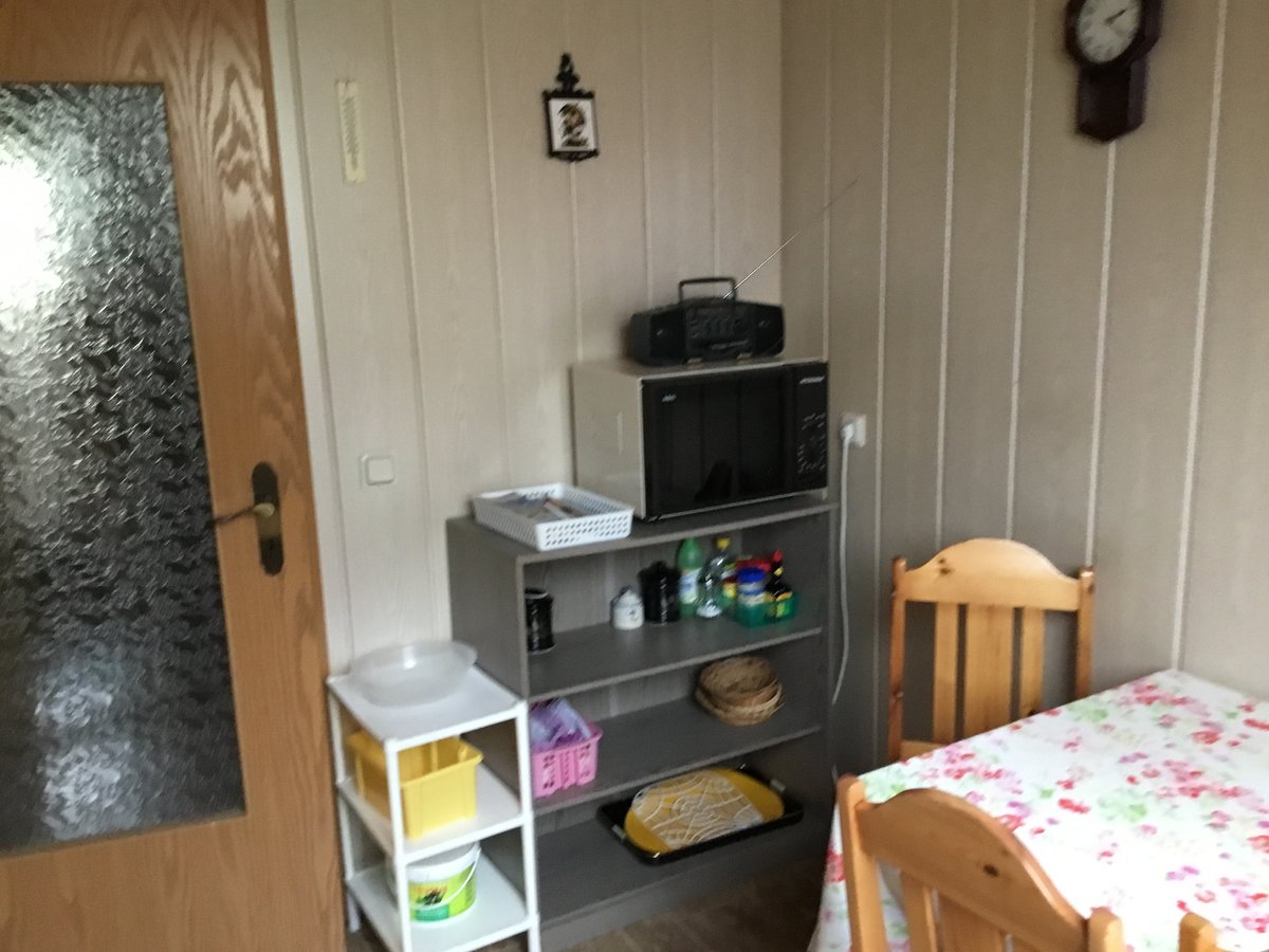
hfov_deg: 58.4
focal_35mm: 31
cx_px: 634
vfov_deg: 45.4
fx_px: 1136
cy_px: 476
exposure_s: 1/20
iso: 200
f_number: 2.4
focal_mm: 3.3
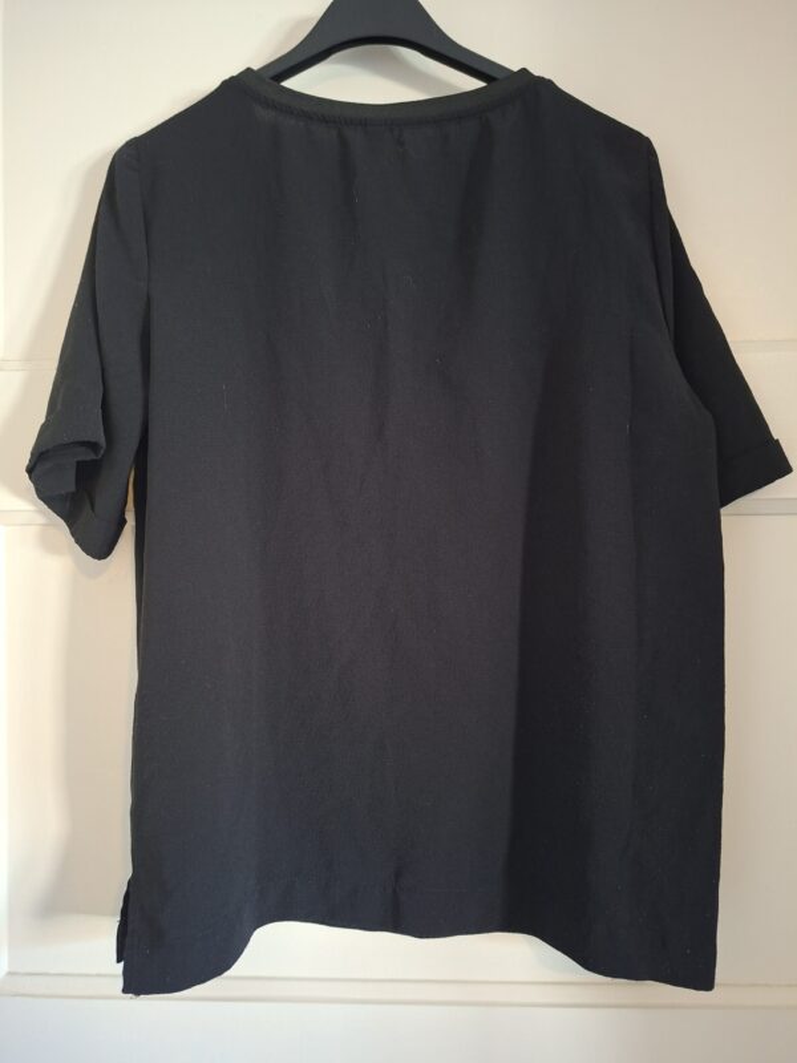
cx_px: 398
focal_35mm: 23
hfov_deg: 58.9
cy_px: 532
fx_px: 706
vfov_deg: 73.9
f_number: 1.8
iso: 640
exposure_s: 1/24
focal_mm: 5.54
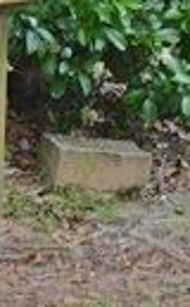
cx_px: 843
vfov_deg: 5.7
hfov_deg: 3.4
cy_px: -264
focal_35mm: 361
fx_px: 3008
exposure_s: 1/125
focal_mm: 38
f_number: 5.6
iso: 180
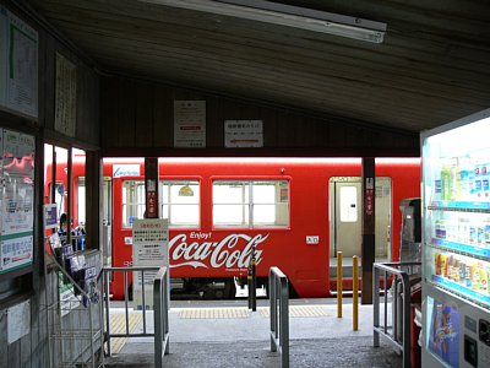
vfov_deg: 40.7
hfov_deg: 52.6
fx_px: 495
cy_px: 184
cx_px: 245
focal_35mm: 35
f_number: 2.8
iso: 100
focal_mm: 7.4
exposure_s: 1/30
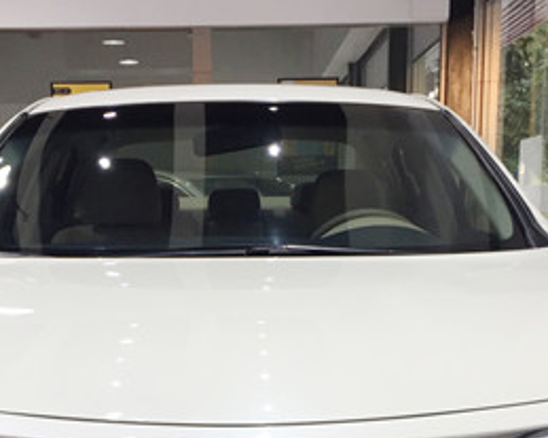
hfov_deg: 27.1
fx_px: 1135
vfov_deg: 20.8
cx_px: 237
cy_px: 475
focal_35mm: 70
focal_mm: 4.15
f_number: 2.2
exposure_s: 1/50
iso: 40
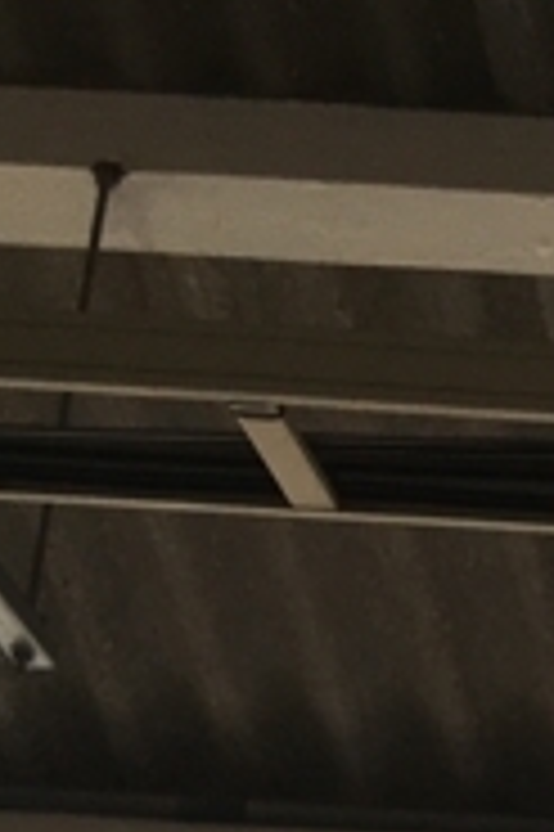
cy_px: 1651
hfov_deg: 6.8
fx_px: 3862
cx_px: 2018
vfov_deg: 11.2
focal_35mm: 167
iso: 25
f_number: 2.2
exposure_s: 1/143
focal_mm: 4.15
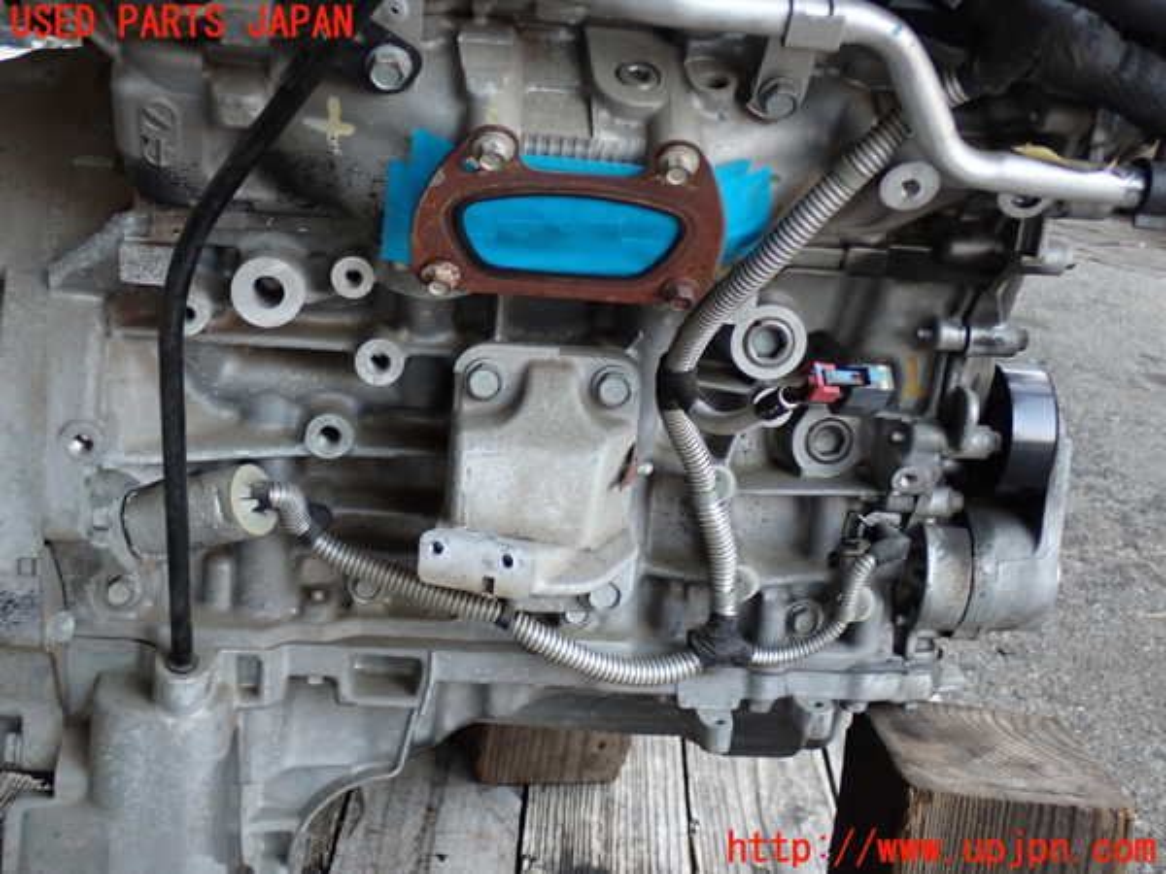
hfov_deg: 40.4
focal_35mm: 47
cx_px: 583
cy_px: 437
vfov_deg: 30.9
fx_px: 1583
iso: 250
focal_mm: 8.4
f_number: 3.1
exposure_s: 1/50
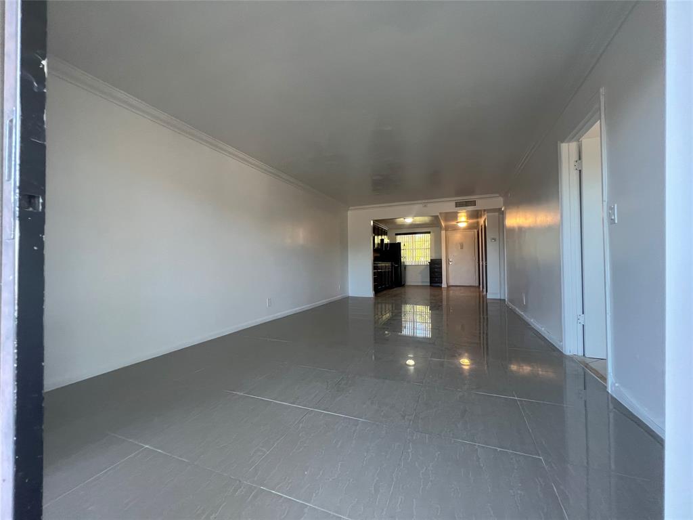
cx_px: 346
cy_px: 260
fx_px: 260
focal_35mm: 13
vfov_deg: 89.9
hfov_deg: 106.2
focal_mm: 1.57
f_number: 1.8
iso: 160
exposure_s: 1/120
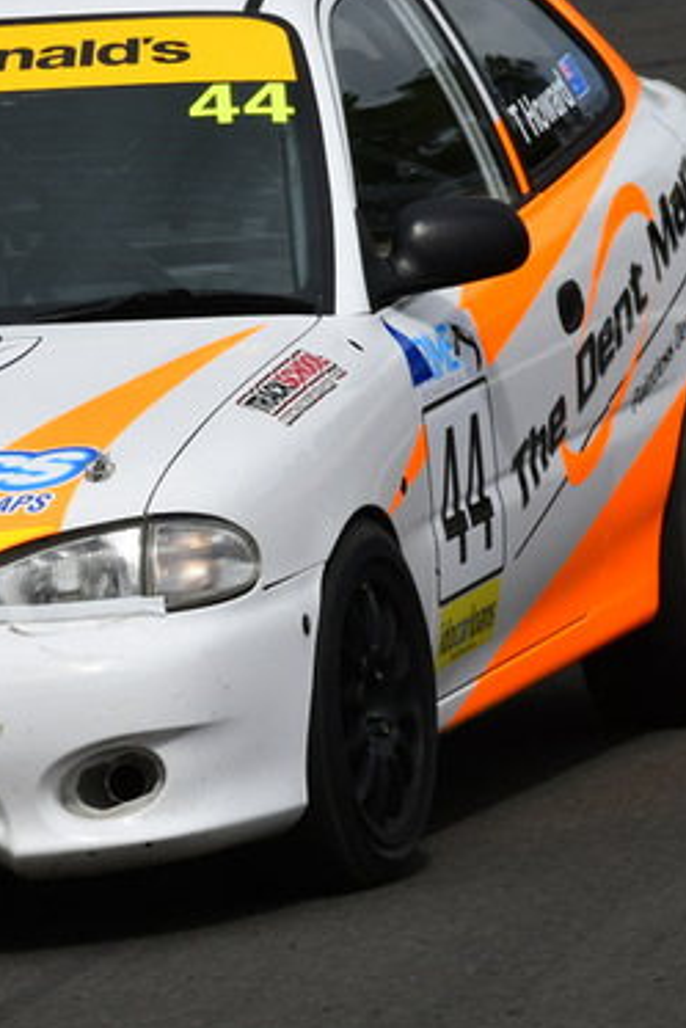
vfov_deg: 2.0
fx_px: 29383
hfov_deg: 1.3
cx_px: -30
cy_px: 521
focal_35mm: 1029
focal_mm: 320
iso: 320
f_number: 11
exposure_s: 1/640
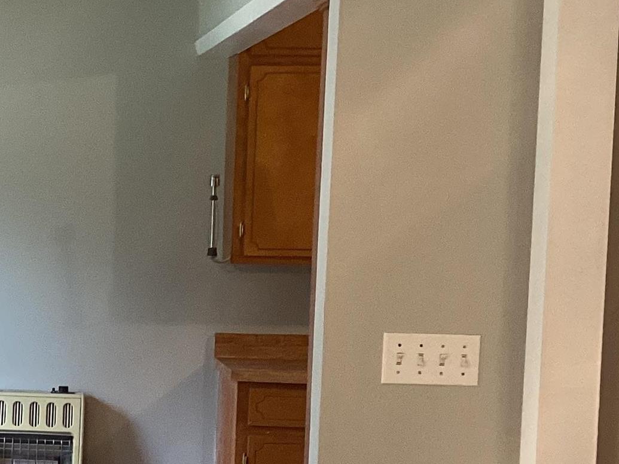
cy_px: 378
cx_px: -57
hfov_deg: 20.4
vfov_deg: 15.9
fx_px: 1645
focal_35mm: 92
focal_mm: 3.3
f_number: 2.4
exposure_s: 1/60
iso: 200
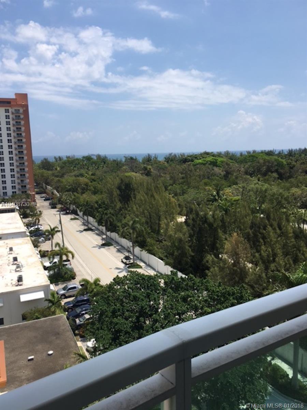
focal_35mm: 29
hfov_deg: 48.2
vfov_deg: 61.7
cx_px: 154
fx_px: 343
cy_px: 205
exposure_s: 1/1709
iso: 25
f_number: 2.2
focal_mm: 4.15
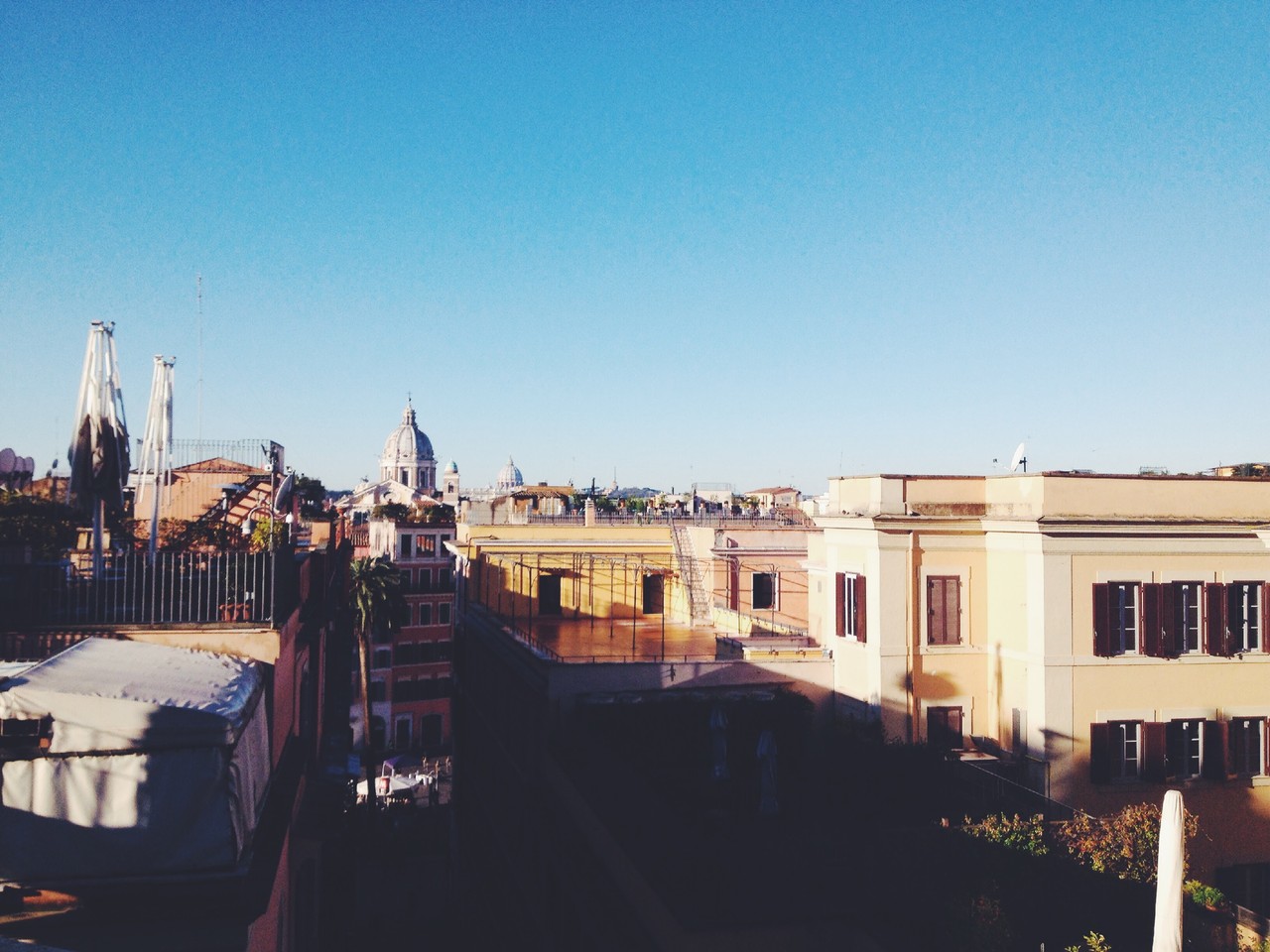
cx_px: 635
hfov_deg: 52.6
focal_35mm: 35
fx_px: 1284
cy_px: 476
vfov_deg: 40.7
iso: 50
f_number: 2.4
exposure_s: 1/2123
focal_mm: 4.28
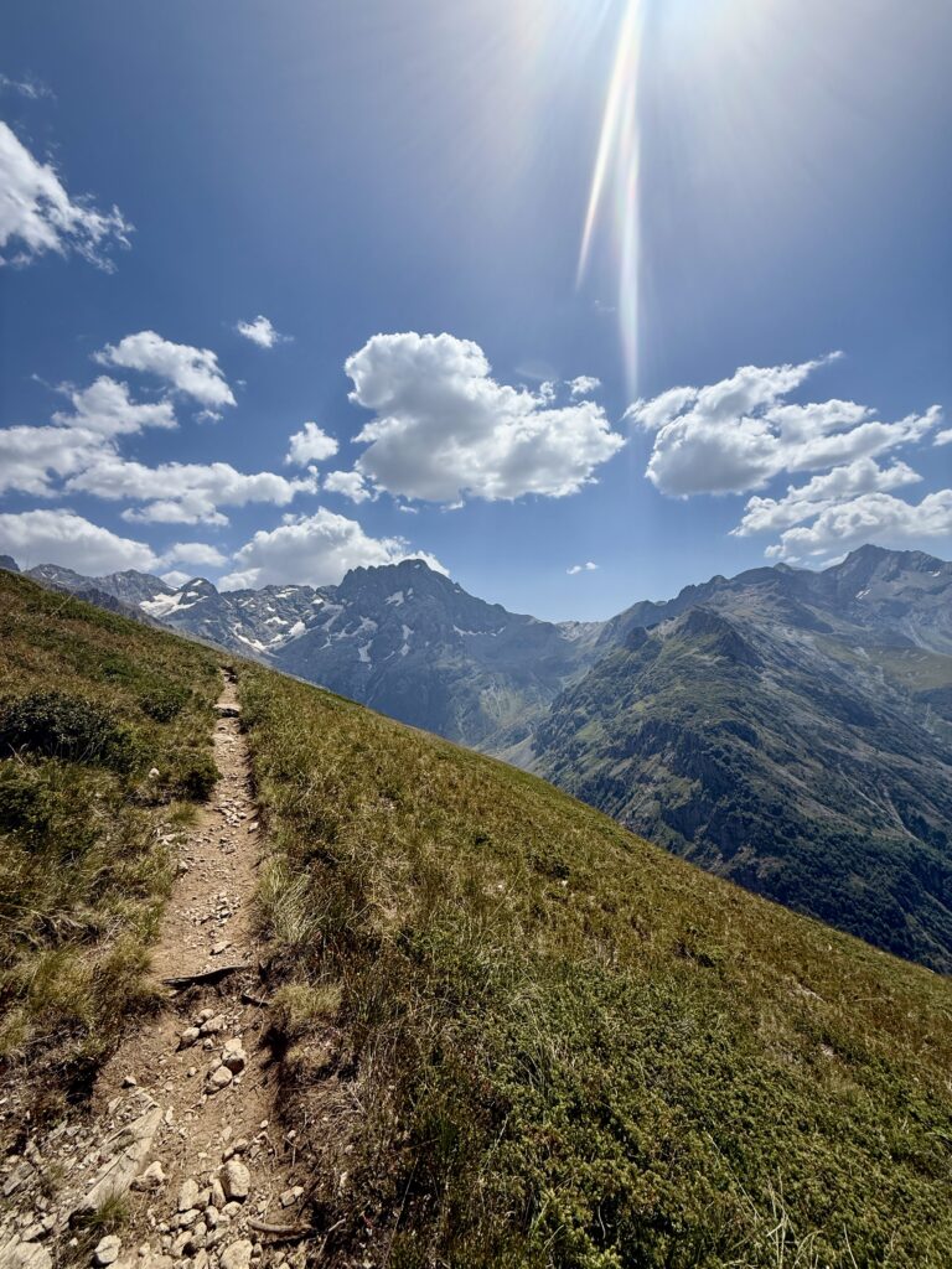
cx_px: 476
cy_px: 634
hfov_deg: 85.7
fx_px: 513
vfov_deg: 102.1
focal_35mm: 14
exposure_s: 1/4762
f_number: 2.2
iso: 50
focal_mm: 2.22
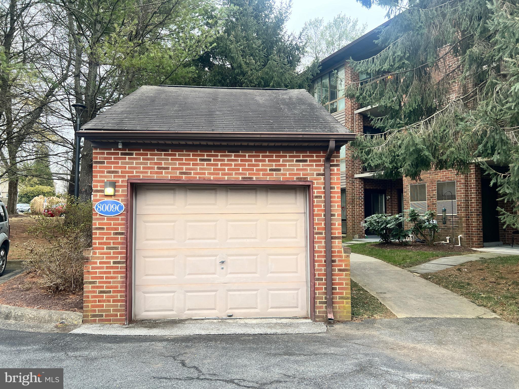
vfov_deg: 53.1
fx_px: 390
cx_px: 260
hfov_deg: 67.3
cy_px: 194
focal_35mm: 26
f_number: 1.5
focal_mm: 5.7
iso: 50
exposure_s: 1/389
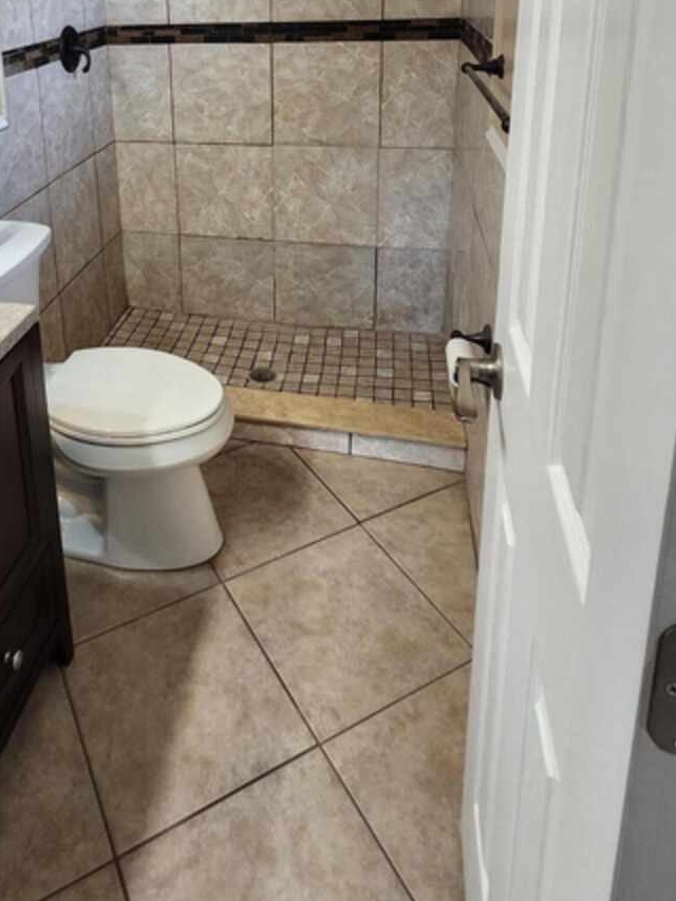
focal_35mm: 26
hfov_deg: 51.4
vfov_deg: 60.5
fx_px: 677
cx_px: 191
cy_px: 150
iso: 160
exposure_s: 1/60
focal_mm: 1.74
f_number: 2.2
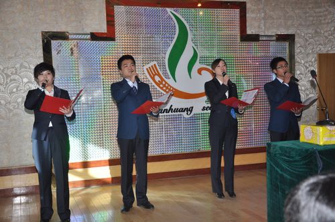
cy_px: 111
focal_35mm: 48
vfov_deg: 28.0
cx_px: 168
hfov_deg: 41.2
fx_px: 446
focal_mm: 32
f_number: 4.2
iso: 200
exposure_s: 1/60
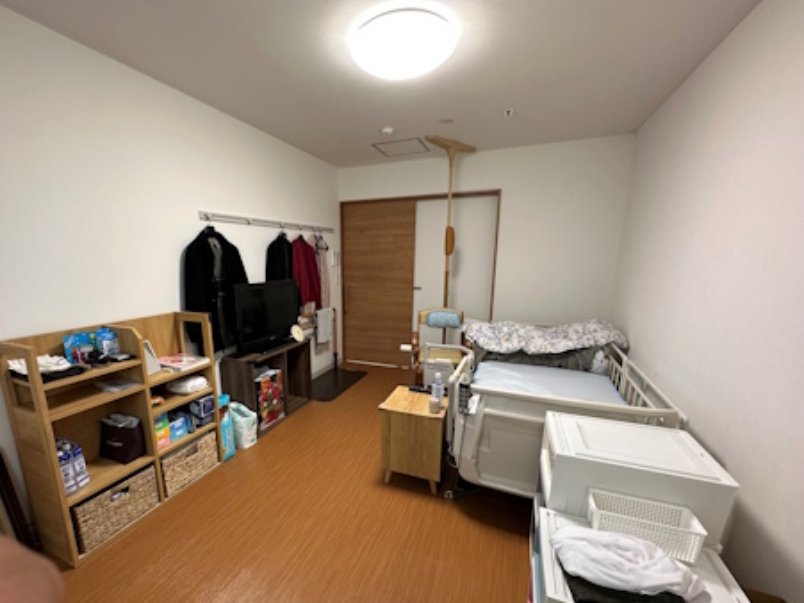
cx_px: 402
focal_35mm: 14
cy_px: 302
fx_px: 325
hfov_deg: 102.1
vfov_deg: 85.6
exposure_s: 1/60
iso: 160
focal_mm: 2.22
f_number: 2.2
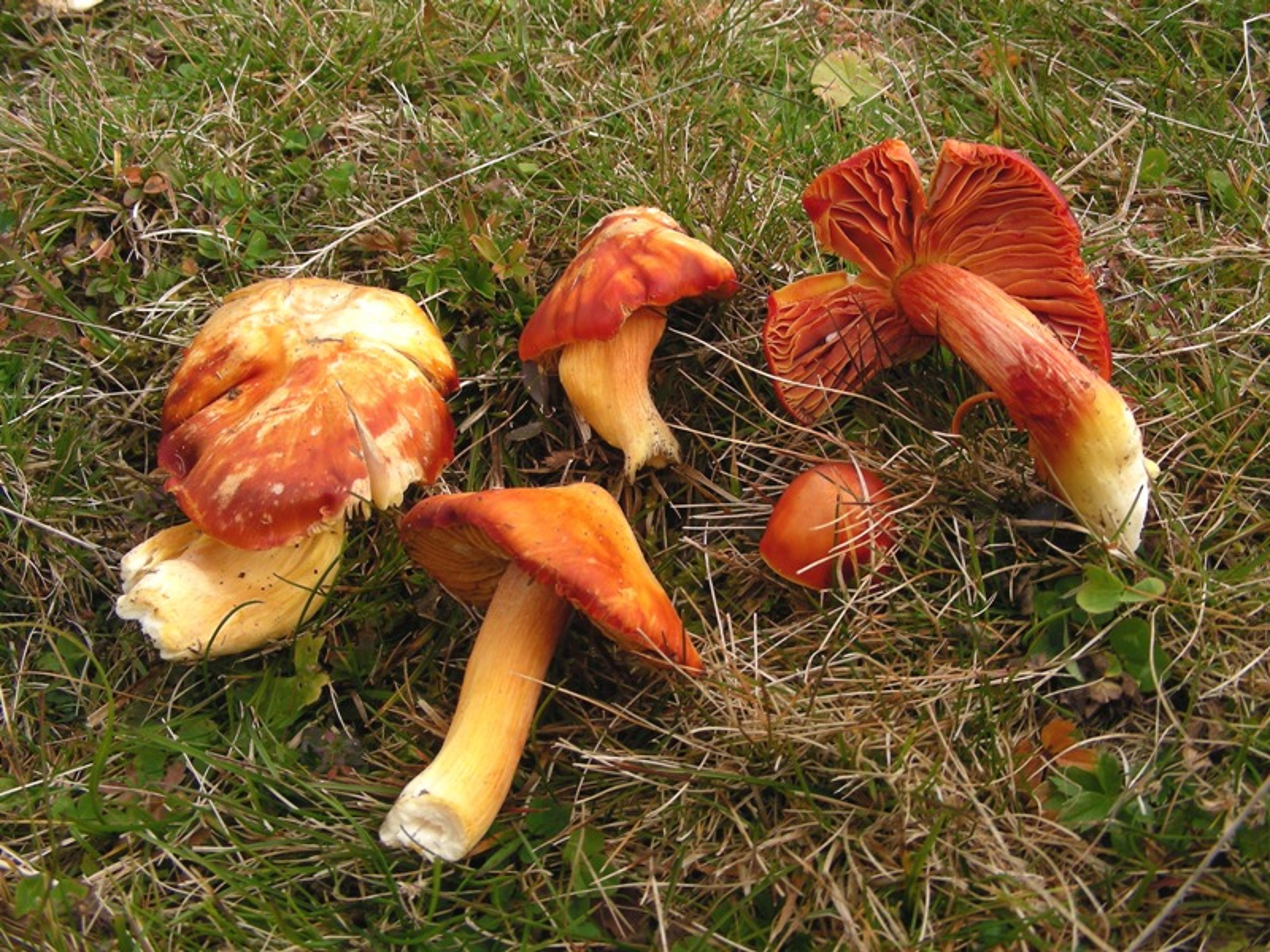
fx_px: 1394
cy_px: 476
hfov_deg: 49.0
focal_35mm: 38
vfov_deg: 37.7
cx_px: 635
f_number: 4
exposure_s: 1/222
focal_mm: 6.3
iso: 50
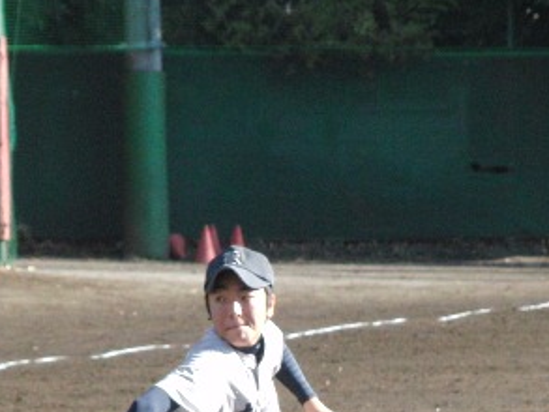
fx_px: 9425
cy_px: 434
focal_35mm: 594
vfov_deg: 2.5
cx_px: 283
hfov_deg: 3.3
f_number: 4.5
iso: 400
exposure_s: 1/800
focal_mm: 48.1
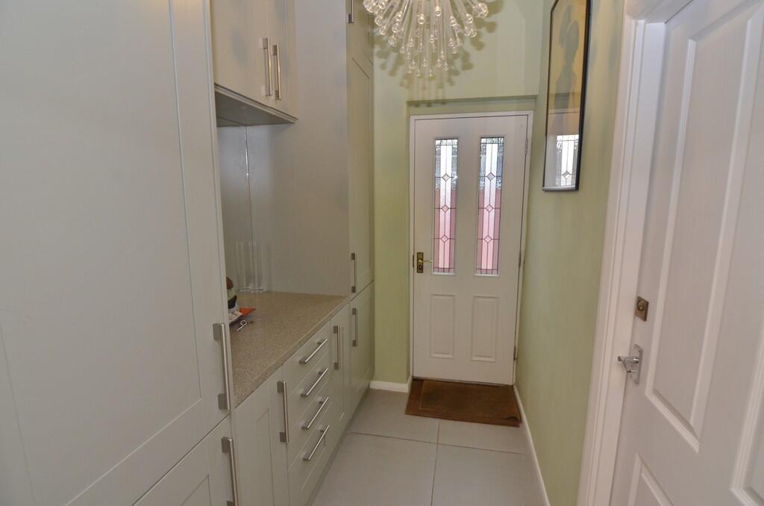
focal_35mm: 16
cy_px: 253
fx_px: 349
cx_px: 382
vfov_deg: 71.8
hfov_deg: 95.1
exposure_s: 1/60
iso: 800
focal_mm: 11
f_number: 5.6
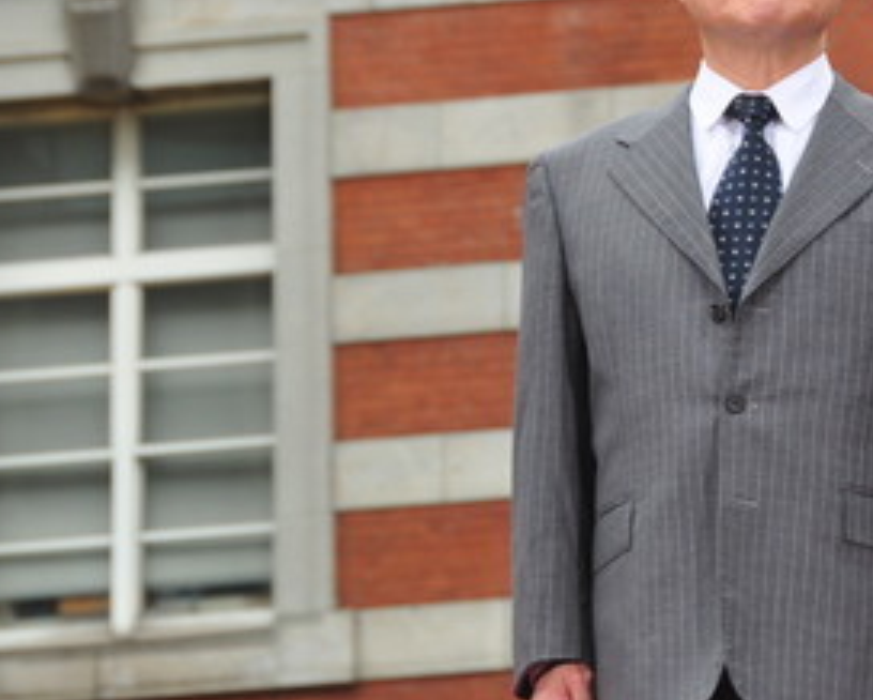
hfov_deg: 6.1
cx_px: 937
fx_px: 8121
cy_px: 181
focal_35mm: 314
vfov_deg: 4.9
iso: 280
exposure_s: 1/60
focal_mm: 95
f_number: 8
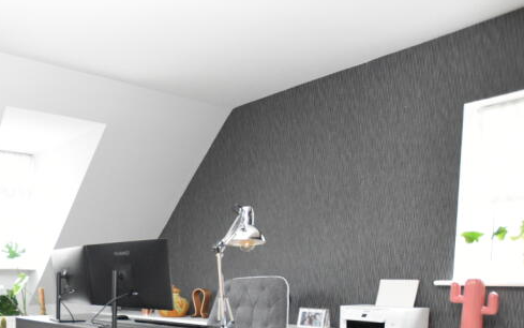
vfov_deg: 36.1
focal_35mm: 32
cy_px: 318
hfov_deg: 50.8
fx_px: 457
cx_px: 27
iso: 4000
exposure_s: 1/125
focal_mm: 10
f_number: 3.5
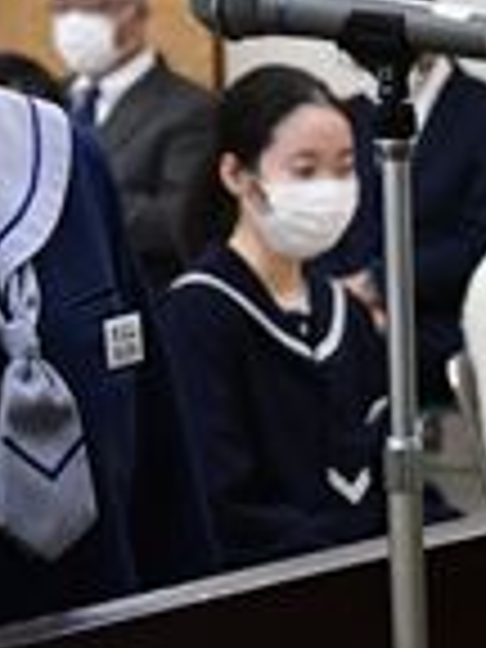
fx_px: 4493
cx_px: -36
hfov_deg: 6.2
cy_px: 65
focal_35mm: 240
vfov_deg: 8.2
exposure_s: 1/200
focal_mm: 48
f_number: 5.3
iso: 3200
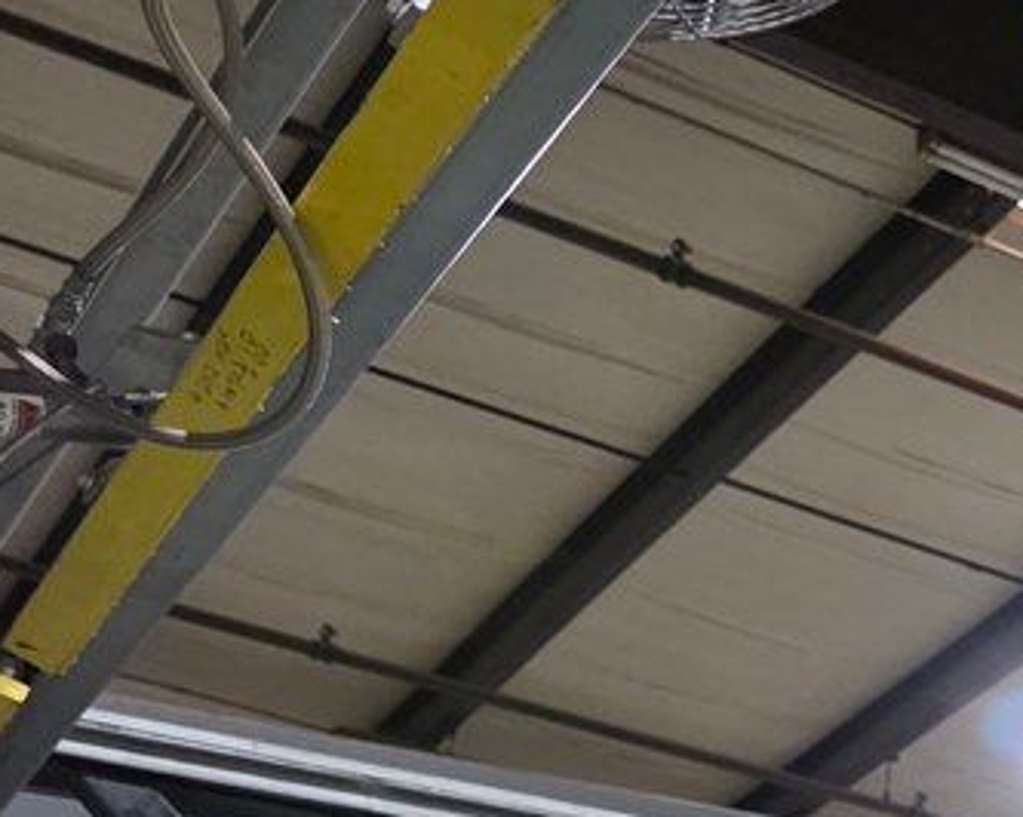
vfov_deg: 14.4
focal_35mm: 102
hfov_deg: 15.2
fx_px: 3086
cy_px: 1098
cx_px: 2041
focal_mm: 6.3
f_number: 1.7
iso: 1000
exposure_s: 1/120
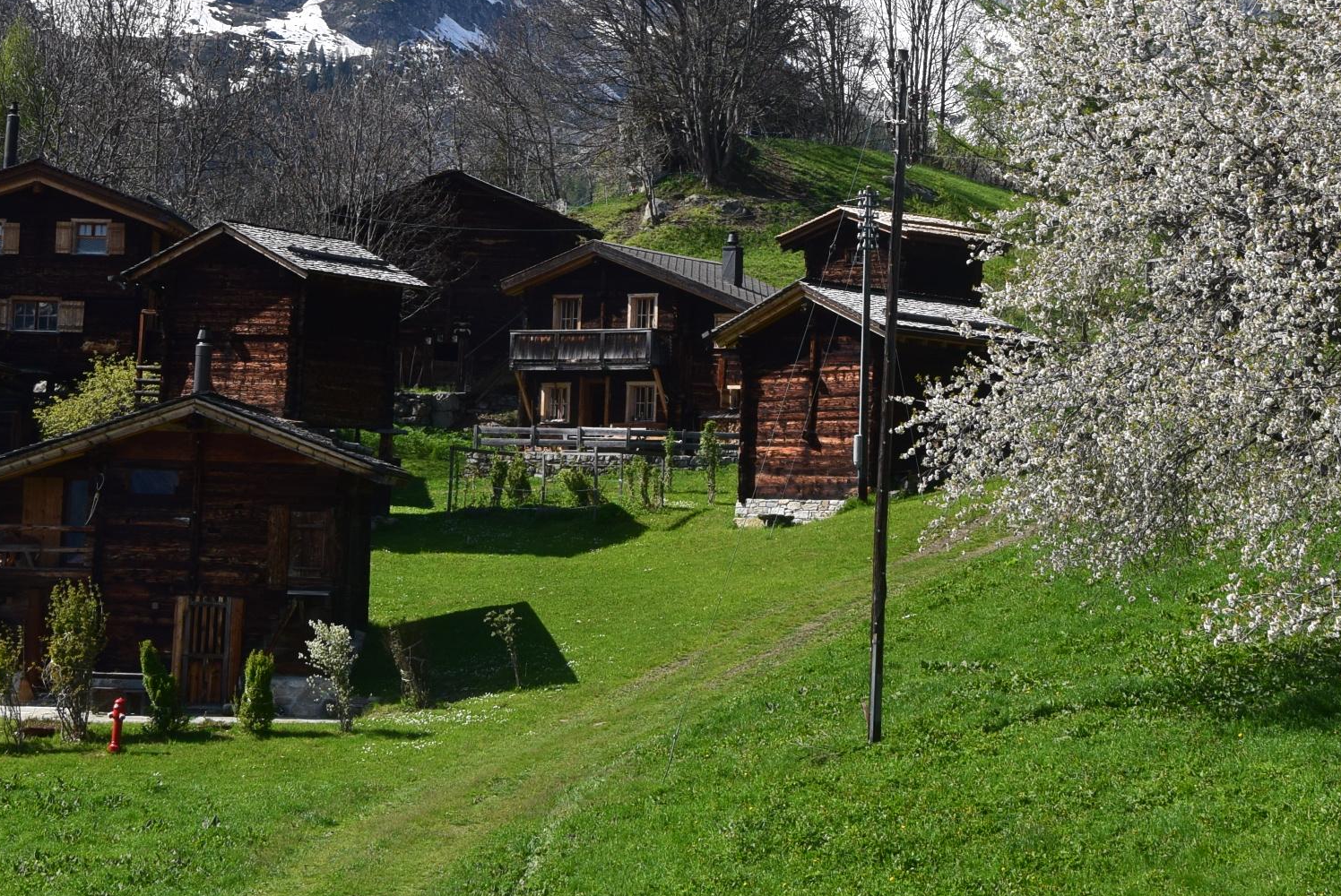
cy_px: 125
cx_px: 715
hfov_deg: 22.6
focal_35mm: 90
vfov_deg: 15.1
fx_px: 3355
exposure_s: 1/500
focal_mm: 30
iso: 360
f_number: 11
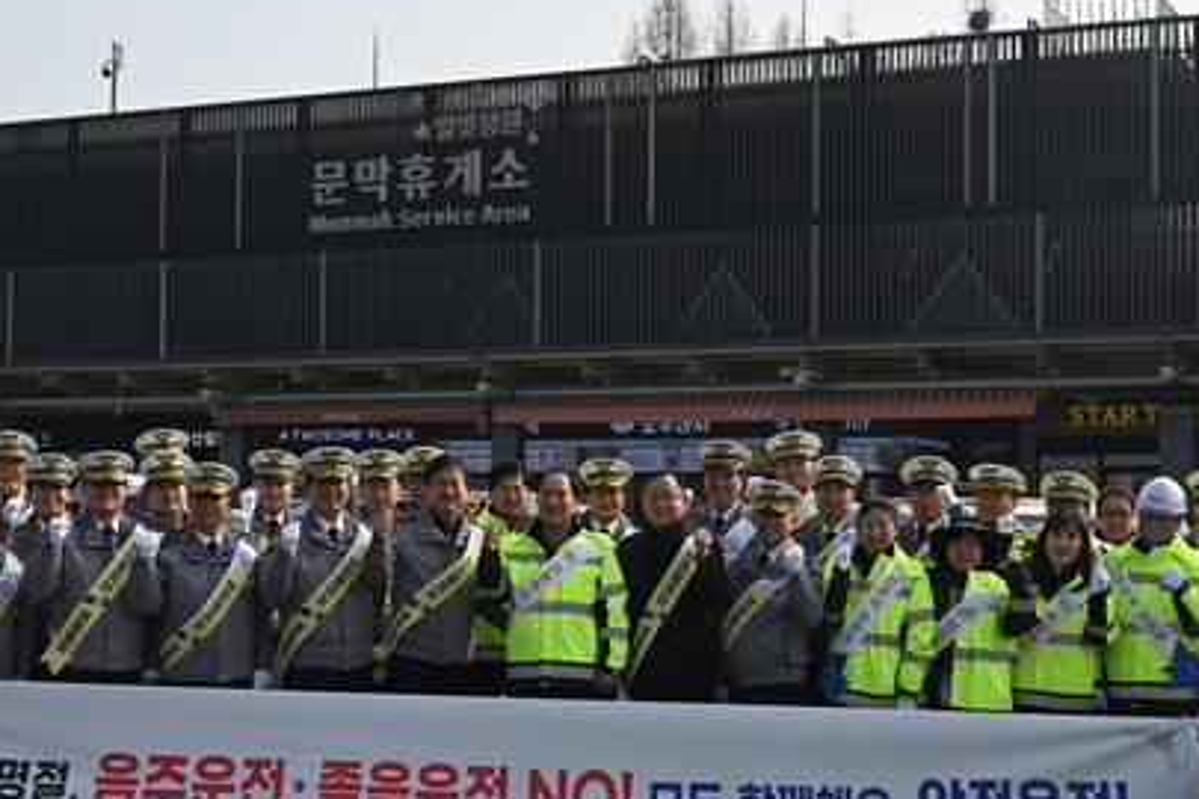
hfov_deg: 32.4
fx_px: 2065
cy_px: 441
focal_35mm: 62
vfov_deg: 21.9
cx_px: 545
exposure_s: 1/400
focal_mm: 40
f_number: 7.1
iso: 100
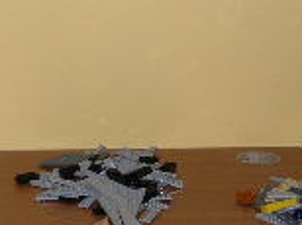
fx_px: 1376
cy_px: 184
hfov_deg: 12.1
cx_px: -112
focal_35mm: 158
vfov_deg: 9.3
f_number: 2.8
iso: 100
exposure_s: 1/60
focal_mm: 8
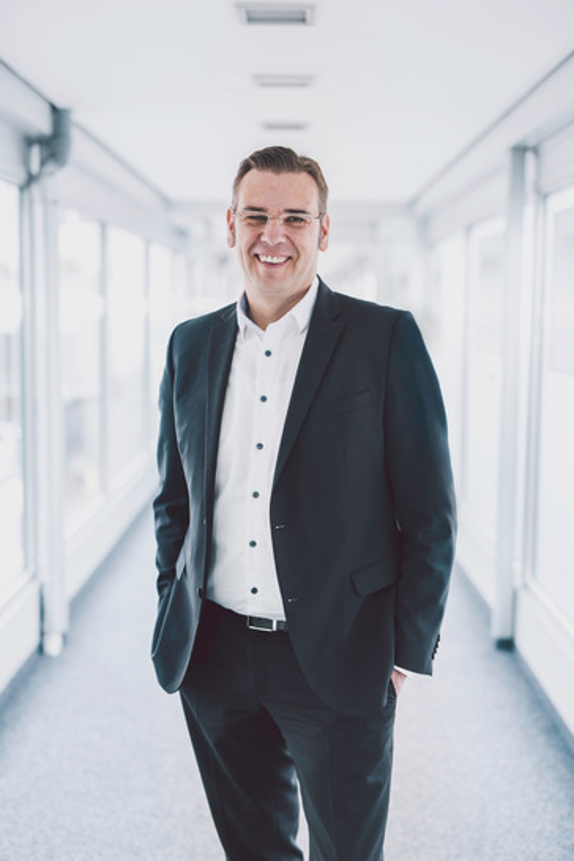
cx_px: 287
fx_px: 1196
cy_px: 430
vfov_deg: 39.6
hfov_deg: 27.0
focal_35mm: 50
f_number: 2
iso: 800
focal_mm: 50
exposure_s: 1/160
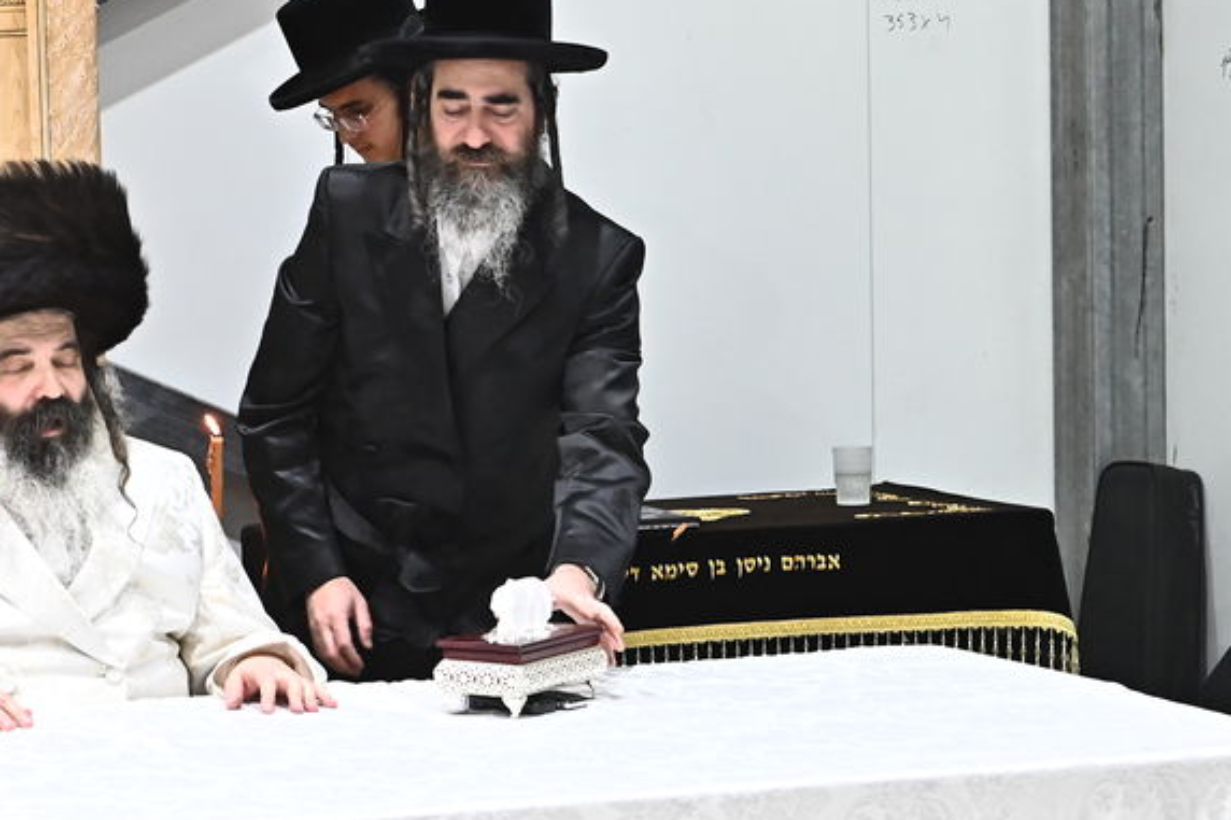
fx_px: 6529
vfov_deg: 7.2
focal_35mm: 191
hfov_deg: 10.7
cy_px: 407
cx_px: 37
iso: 3200
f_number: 5
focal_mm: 78
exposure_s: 1/200
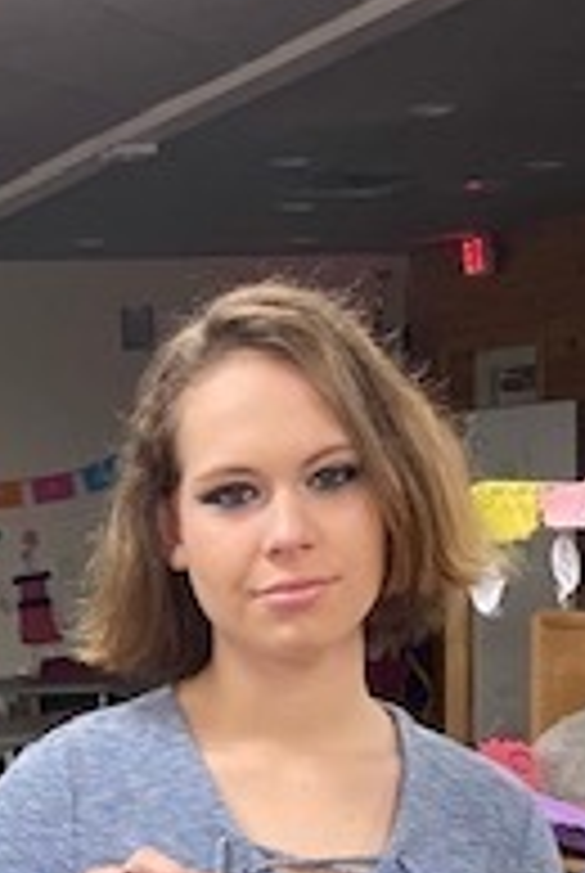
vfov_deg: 21.1
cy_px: 1080
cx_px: 32
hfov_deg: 15.2
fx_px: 2162
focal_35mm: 89
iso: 200
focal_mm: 4.25
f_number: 1.8
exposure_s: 1/60
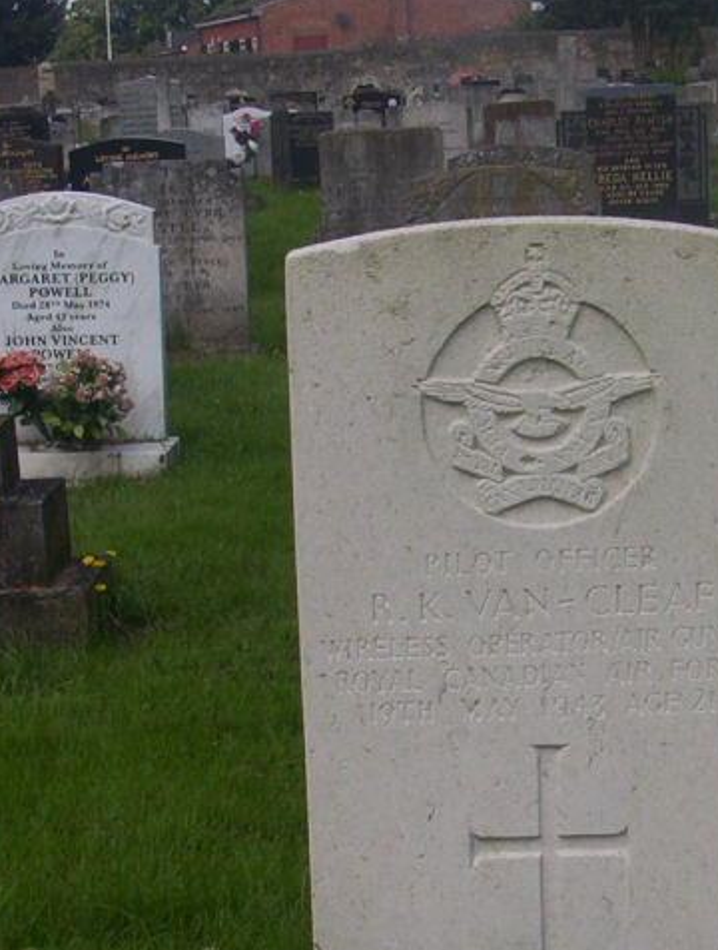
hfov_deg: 13.5
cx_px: 483
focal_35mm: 110
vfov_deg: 17.7
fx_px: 3026
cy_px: 719
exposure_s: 1/476
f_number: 6.16
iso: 100
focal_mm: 8.74
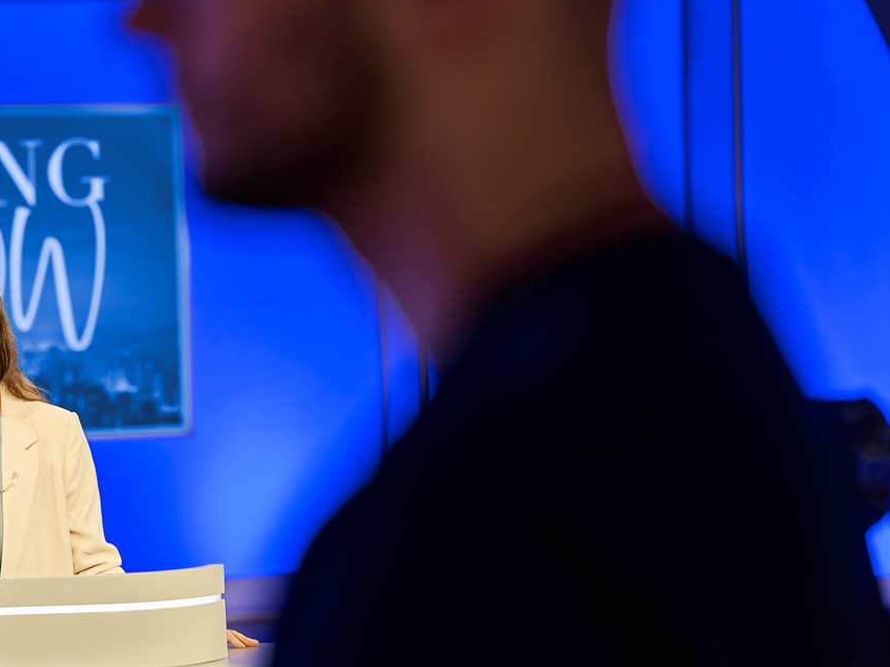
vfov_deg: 13.7
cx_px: 113
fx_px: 2776
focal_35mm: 108
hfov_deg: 18.0
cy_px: 460
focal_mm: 50
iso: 125
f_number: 1.8
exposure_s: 1/80
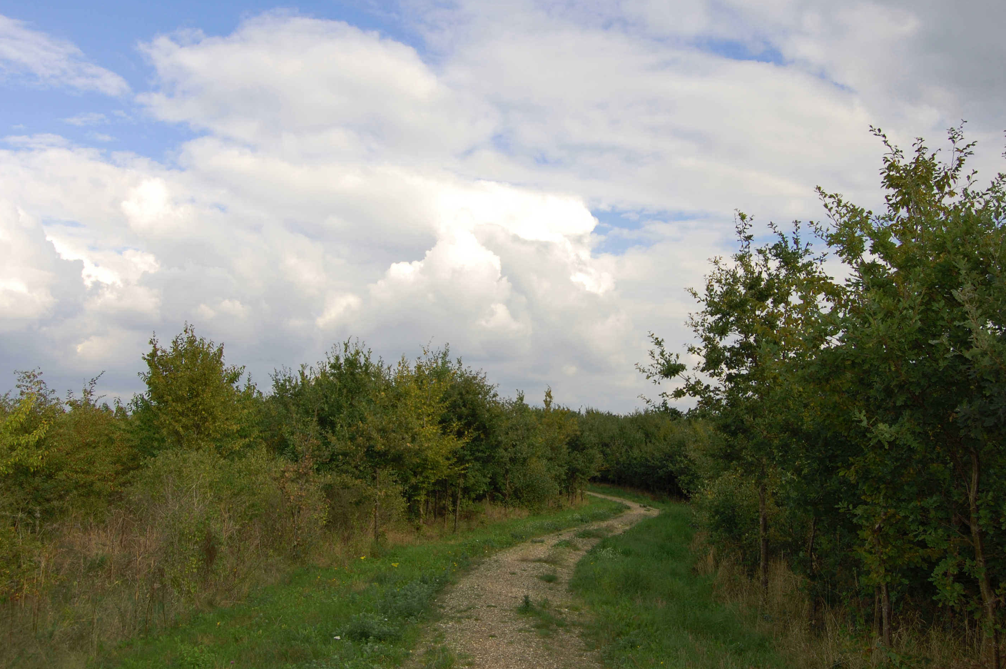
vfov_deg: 41.0
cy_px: 343
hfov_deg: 58.7
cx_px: 532
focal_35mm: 32
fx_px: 893
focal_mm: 20
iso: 200
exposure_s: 1/500
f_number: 7.1
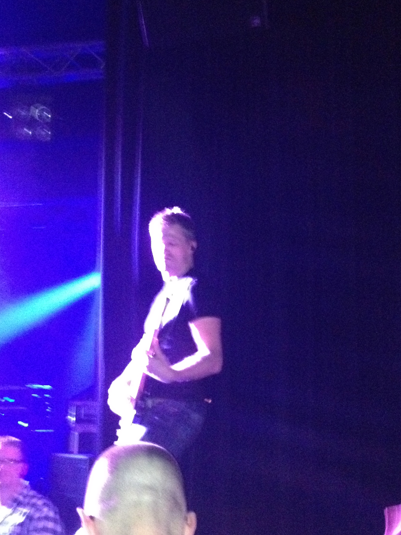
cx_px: 143
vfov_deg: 37.4
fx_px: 788
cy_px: 299
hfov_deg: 28.4
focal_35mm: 51
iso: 800
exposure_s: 1/16
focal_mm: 4.28
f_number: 2.4
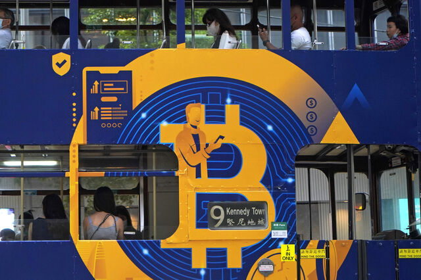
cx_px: 210
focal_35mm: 60
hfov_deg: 33.4
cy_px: 140
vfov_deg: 22.6
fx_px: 701
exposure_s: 1/500
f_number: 4
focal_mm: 60
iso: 1000
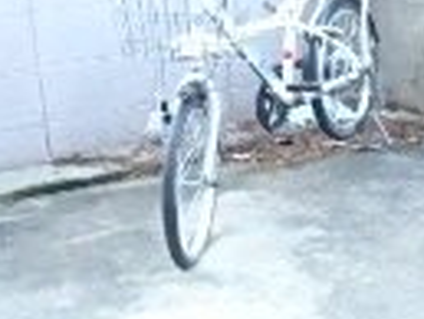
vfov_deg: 14.2
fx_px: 1275
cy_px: 184
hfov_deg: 17.9
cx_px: 513
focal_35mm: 104
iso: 640
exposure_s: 1/30
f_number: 3.5
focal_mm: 3.7
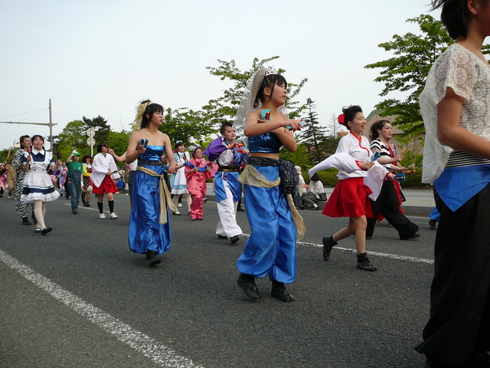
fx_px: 495
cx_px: 245
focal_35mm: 35
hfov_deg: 52.6
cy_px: 184
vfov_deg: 40.7
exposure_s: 1/400
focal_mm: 5.2
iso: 100
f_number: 2.8
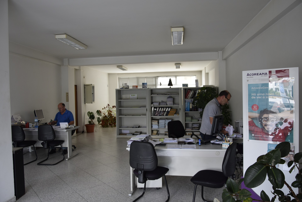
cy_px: 101
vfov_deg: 47.9
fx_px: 226
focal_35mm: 27
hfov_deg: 67.4
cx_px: 151
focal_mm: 18
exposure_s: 1/60
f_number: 4
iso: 400
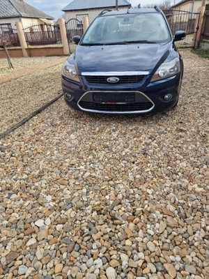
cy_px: 140
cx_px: 104
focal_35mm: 23
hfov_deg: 58.9
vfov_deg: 73.9
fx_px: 185
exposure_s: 1/435
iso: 50
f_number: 1.8
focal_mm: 6.4
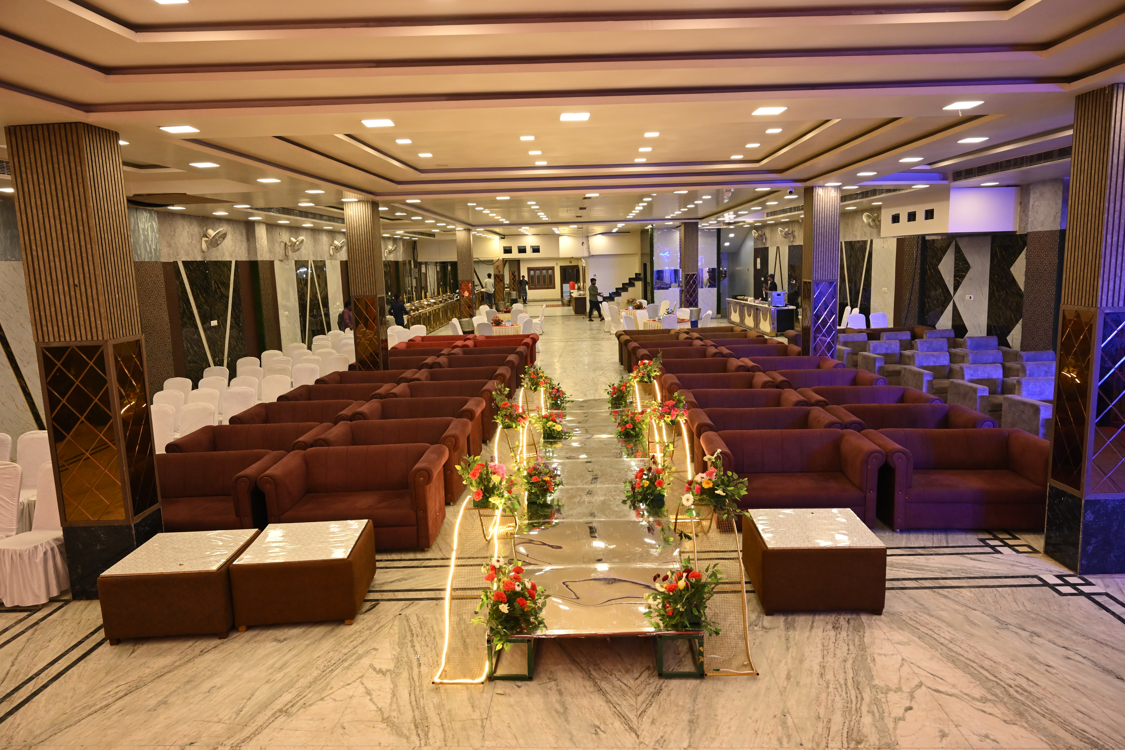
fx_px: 750
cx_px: 562
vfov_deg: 53.1
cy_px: 375
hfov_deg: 73.7
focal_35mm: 24
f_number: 6.3
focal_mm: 24
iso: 2500
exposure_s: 1/160
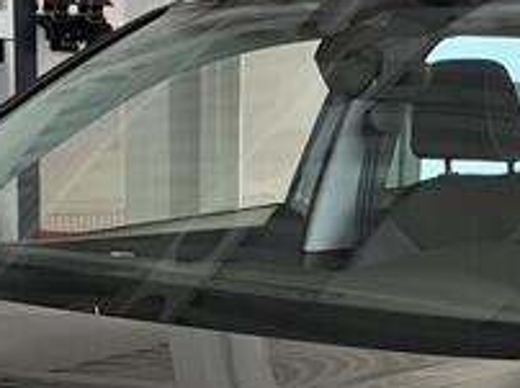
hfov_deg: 14.9
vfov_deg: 10.7
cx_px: 214
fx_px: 1981
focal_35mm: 132
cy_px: 627
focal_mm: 4.2
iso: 100
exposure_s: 1/121
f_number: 1.6
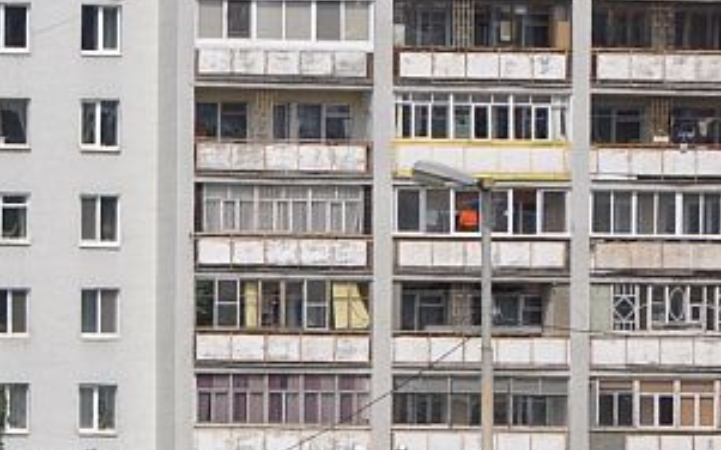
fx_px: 9823
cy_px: 764
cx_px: -448
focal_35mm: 500
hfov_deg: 4.2
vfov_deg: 2.6
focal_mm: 92
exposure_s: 1/2000
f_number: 7.1
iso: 400
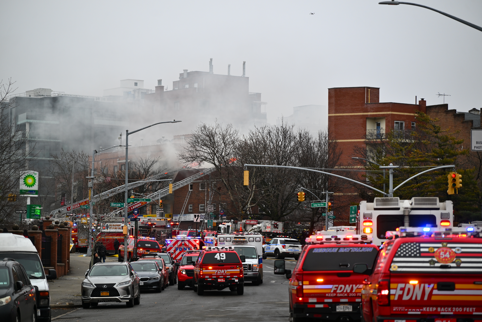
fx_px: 1607
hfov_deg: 17.1
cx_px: 241
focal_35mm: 120
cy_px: 161
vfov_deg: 11.4
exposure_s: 1/1600
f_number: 4
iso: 360
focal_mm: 120
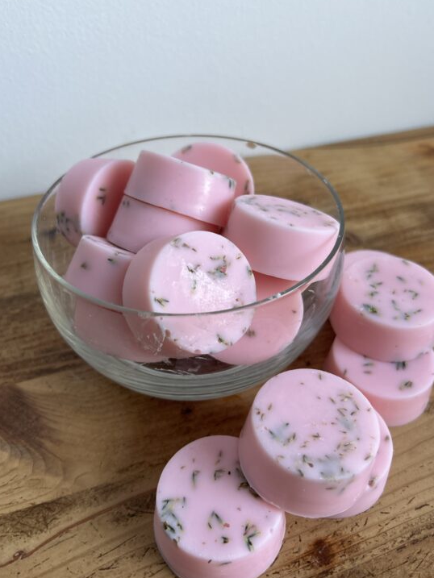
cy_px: 285
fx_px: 485
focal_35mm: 29
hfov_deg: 48.2
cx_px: 224
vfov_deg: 61.6
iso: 125
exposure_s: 1/91
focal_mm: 5.7
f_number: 1.5
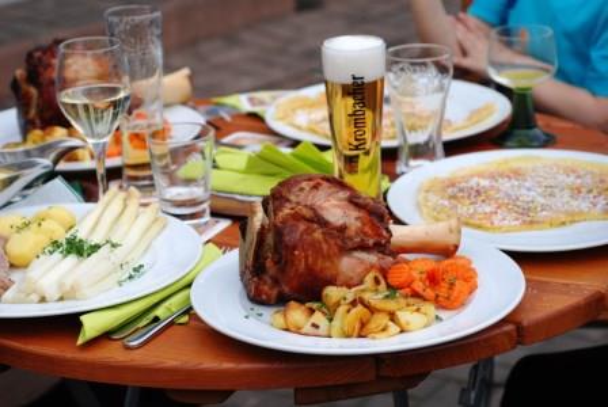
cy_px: 204
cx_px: 304
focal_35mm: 90
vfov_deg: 15.2
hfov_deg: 22.6
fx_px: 1522
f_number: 4.5
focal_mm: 60
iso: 200
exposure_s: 1/320
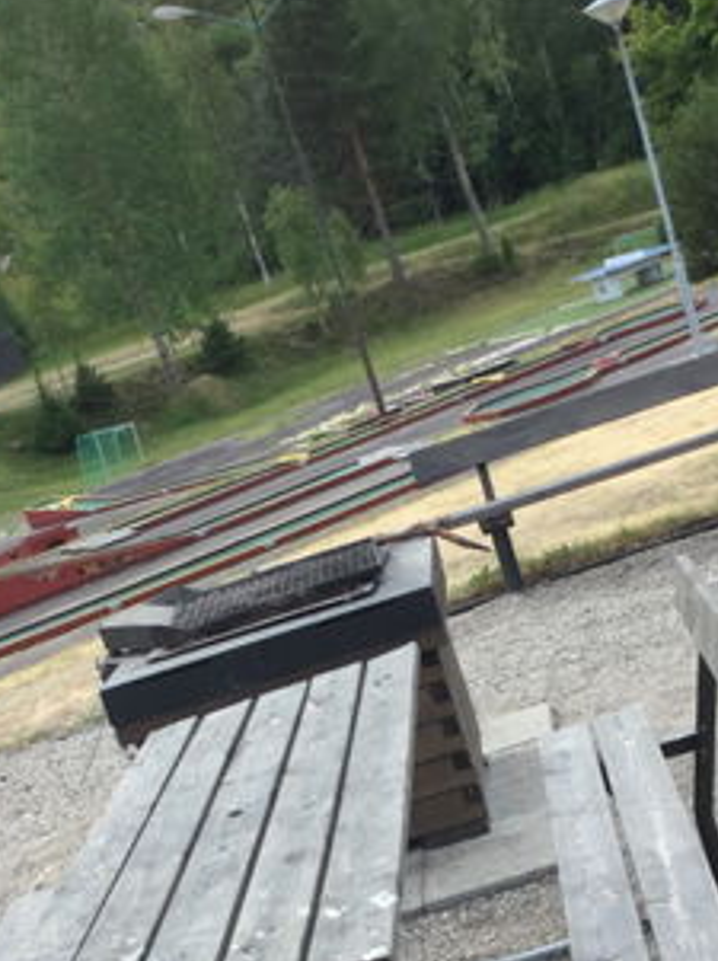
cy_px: 843
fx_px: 1829
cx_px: 367
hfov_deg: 22.2
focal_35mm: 66
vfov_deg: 28.4
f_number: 2.4
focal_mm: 3.3
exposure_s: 1/536
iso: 25
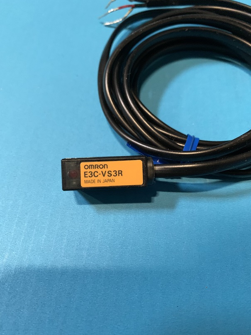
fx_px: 251
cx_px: 126
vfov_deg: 67.3
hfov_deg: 53.1
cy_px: 168
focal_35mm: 26
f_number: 1.8
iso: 640
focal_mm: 4.25
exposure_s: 1/30
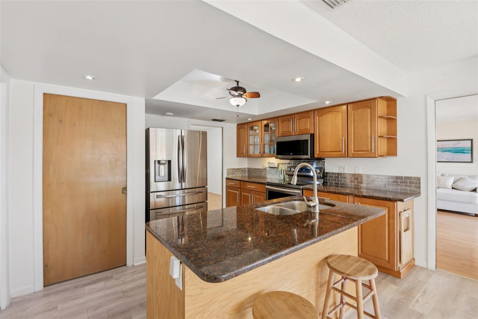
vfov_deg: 73.7
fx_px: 212
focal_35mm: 16
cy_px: 160
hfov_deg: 96.7
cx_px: 239
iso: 400
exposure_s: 1/15
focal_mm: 16
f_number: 8
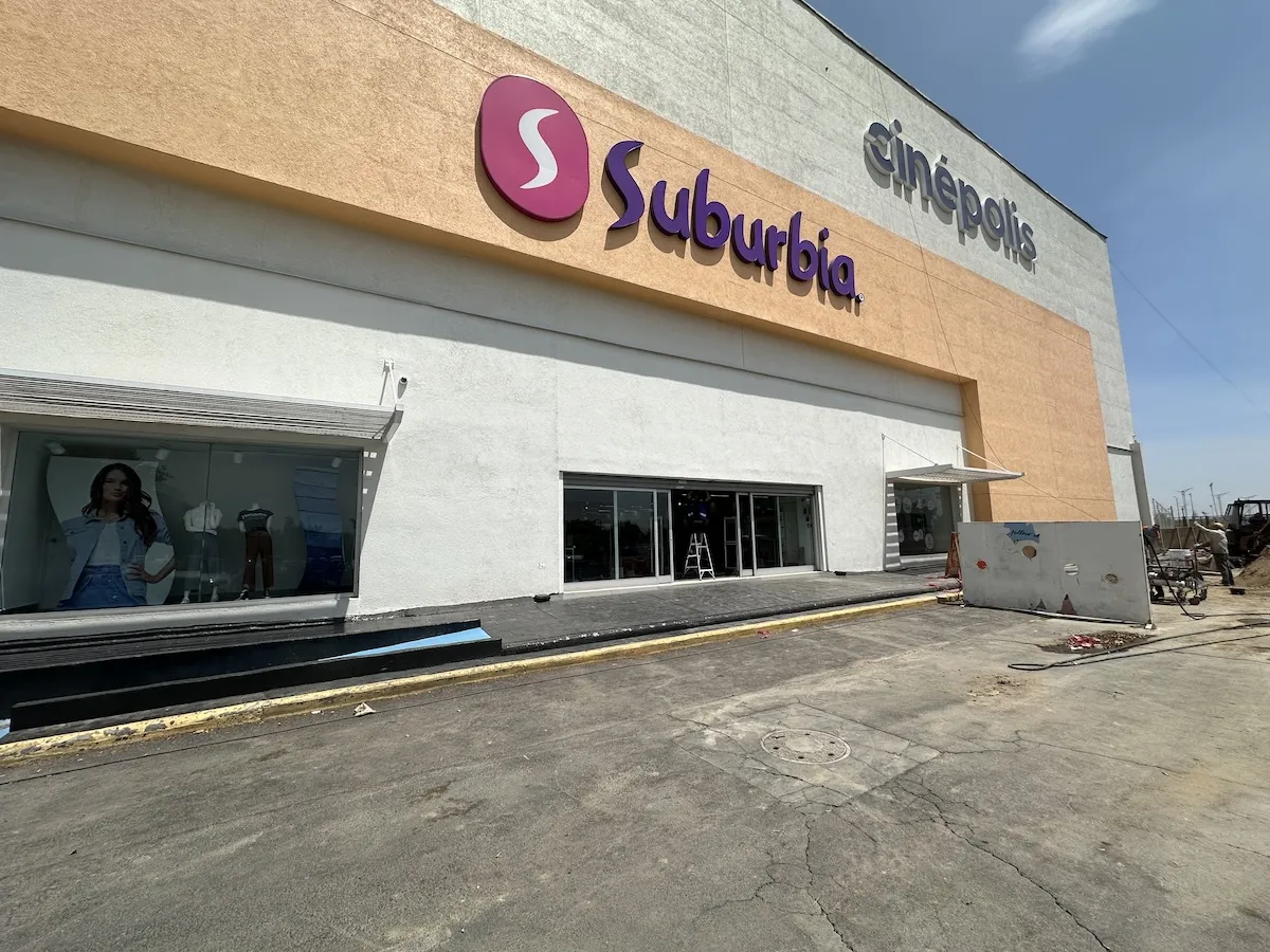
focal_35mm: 14
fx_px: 514
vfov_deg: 85.7
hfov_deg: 102.1
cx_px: 635
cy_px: 476
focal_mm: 2.22
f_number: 2.2
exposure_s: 1/3731
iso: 50
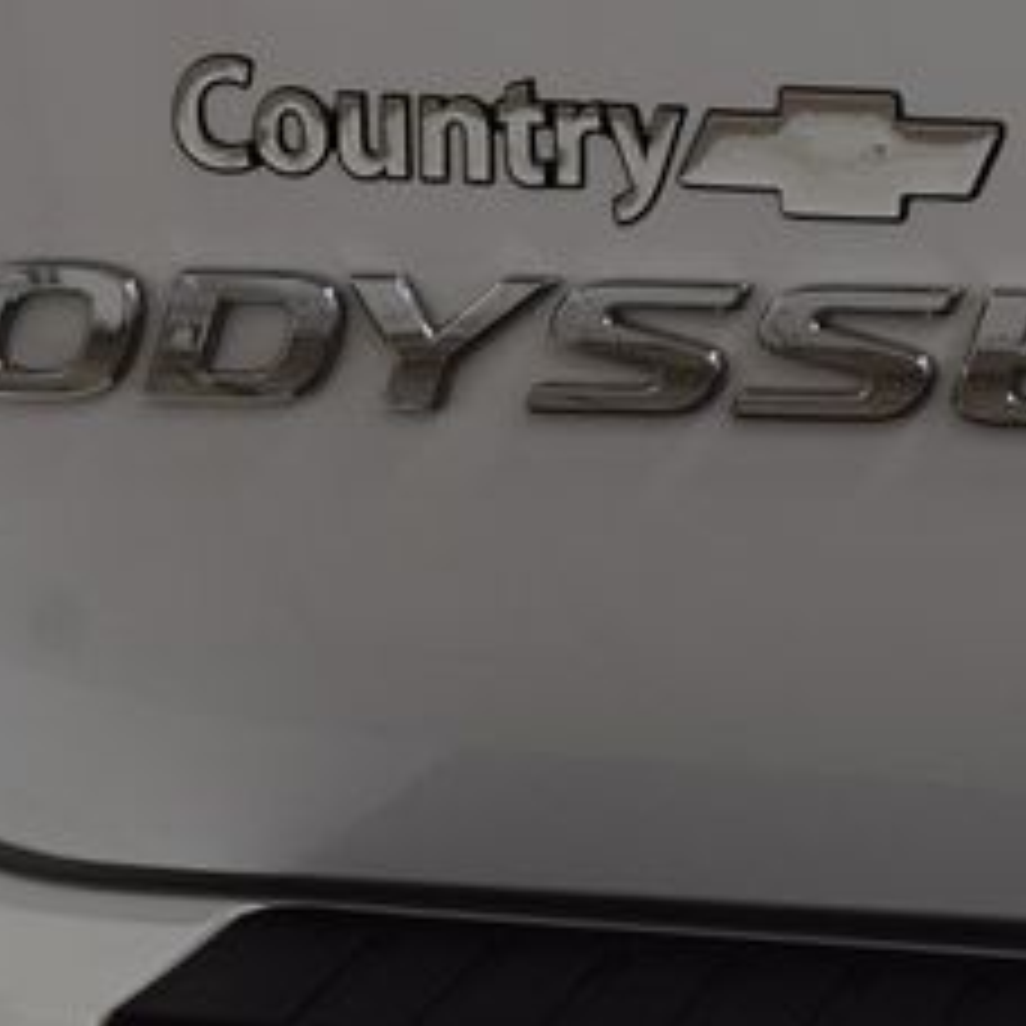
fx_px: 8417
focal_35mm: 251
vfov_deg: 7.0
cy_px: 164
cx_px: 603
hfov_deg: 7.0
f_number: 7.1
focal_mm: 70
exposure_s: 1/30
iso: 640
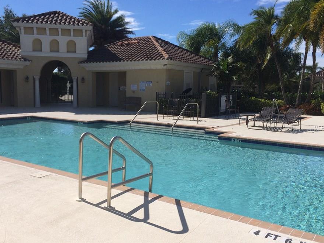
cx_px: 147
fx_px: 328
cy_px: 128
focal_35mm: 35
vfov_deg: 40.7
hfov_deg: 52.6
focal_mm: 4.12
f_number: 2.2
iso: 40
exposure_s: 1/4566
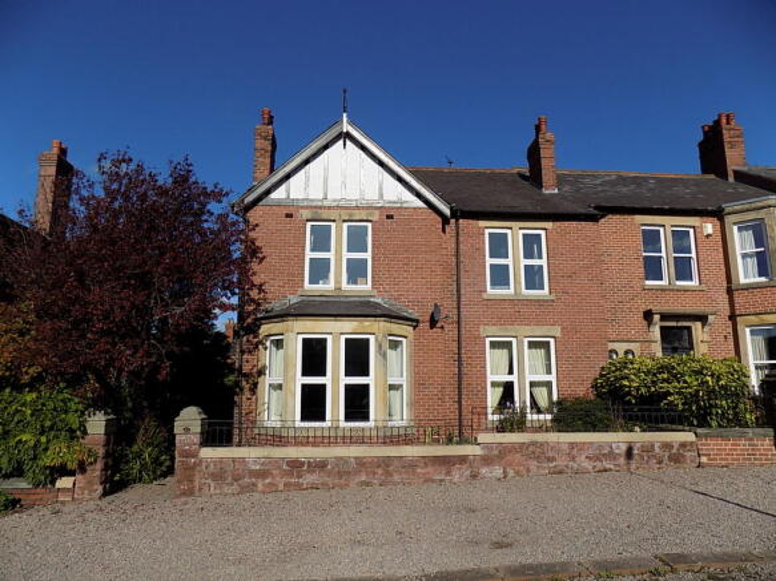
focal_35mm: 23
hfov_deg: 73.9
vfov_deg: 58.9
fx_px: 515
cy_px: 290
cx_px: 388
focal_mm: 4
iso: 80
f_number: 9.9
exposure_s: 1/200
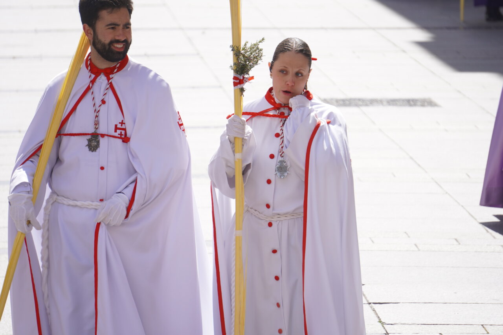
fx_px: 3772
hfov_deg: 7.6
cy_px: 168
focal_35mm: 270
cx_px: 252
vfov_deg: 5.1
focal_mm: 180
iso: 125
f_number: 6.3
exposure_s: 1/320
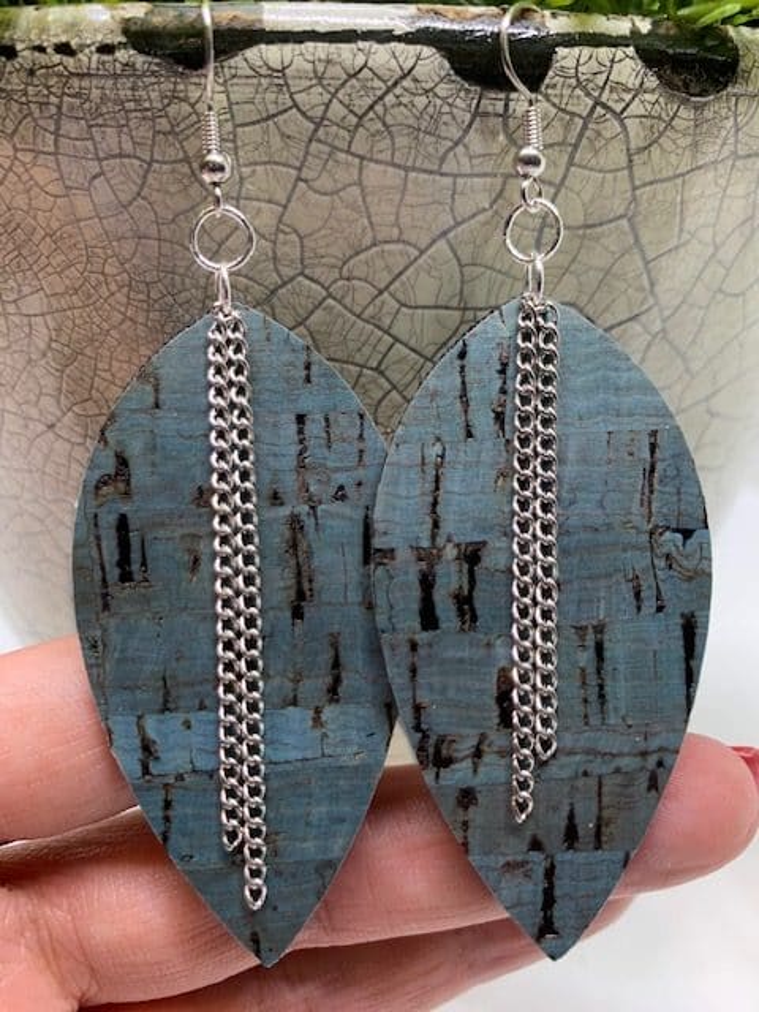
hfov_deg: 53.1
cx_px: 380
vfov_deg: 67.3
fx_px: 760
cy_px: 506
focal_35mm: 26
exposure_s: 1/60
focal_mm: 4.25
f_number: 1.8
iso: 64
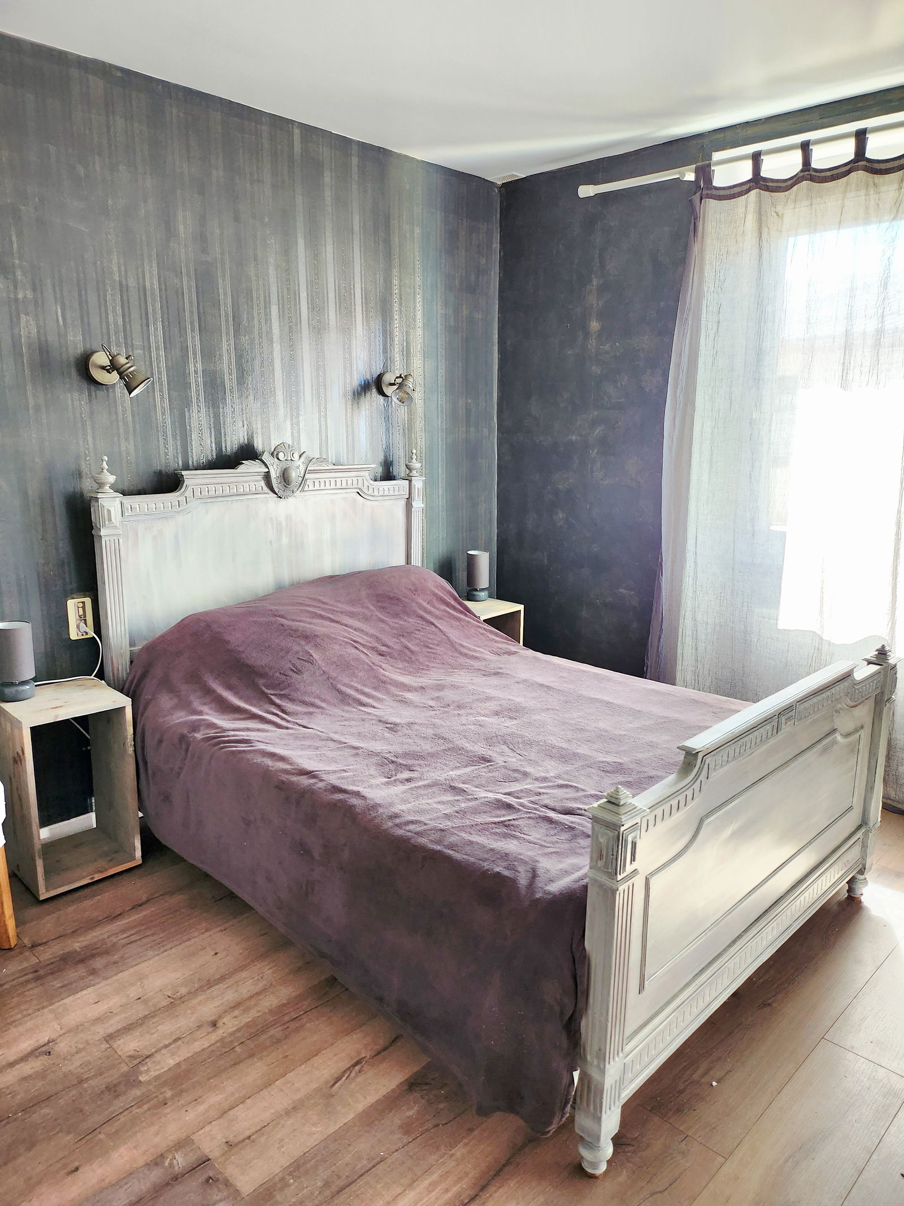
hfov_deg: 56.8
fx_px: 836
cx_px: 452
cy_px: 603
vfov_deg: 71.6
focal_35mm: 24
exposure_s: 1/101
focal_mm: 5
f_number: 1.8
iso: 320
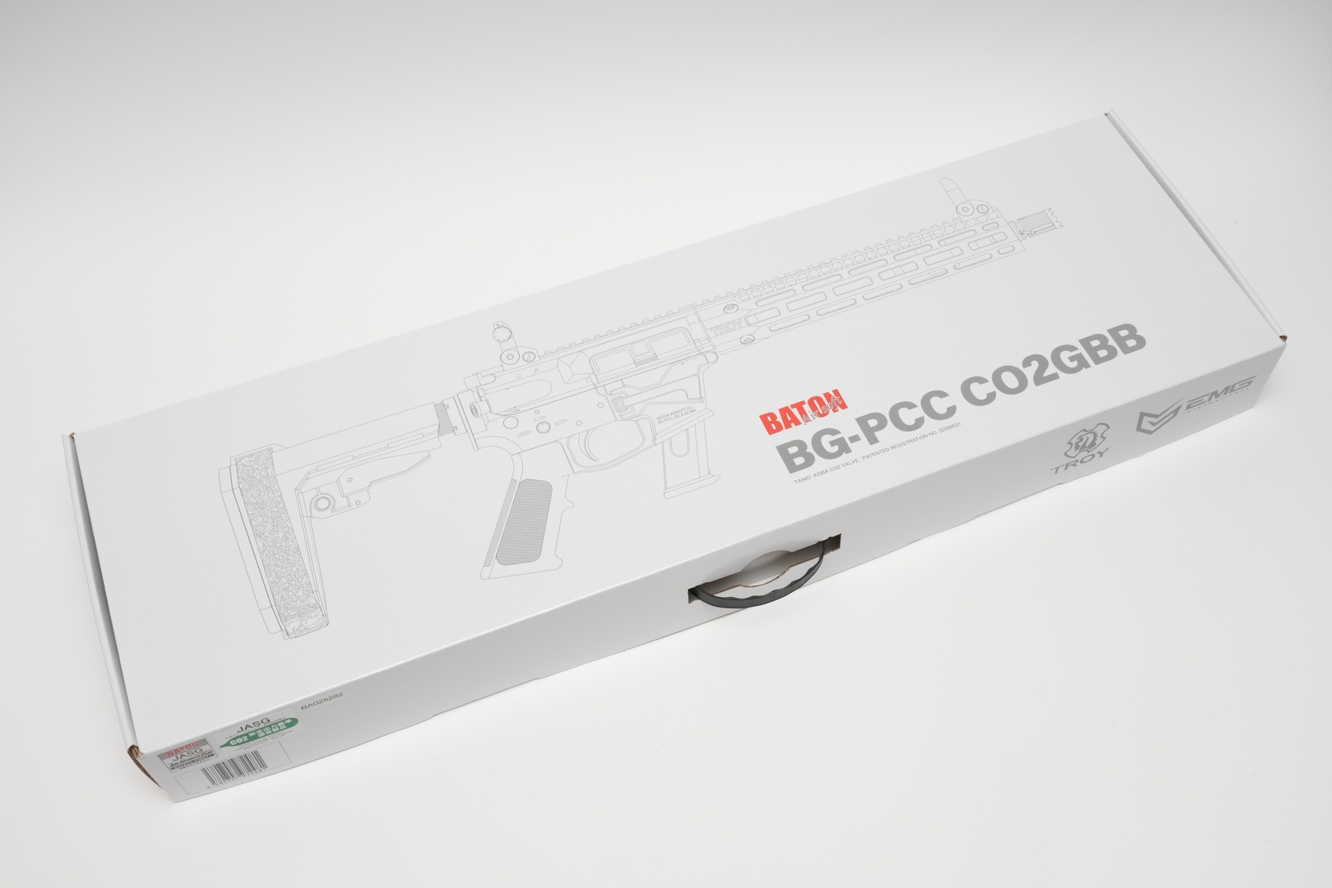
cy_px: 444
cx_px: 666
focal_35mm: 37
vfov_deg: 35.9
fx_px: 1369
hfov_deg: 51.9
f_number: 22
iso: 1600
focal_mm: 37
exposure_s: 1/60
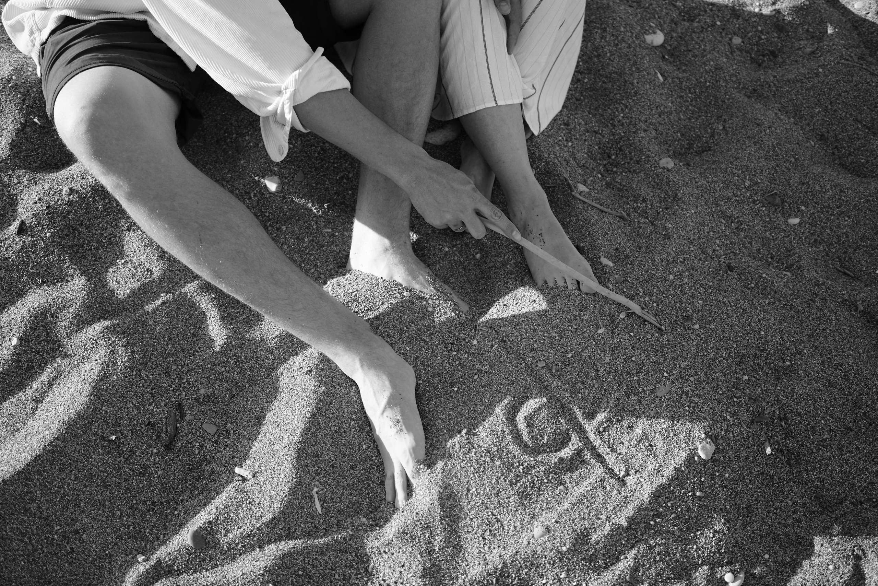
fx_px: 854
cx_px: 439
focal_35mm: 35
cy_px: 293
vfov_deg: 37.9
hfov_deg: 54.4
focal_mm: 35
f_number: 2.8
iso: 100
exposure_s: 1/640
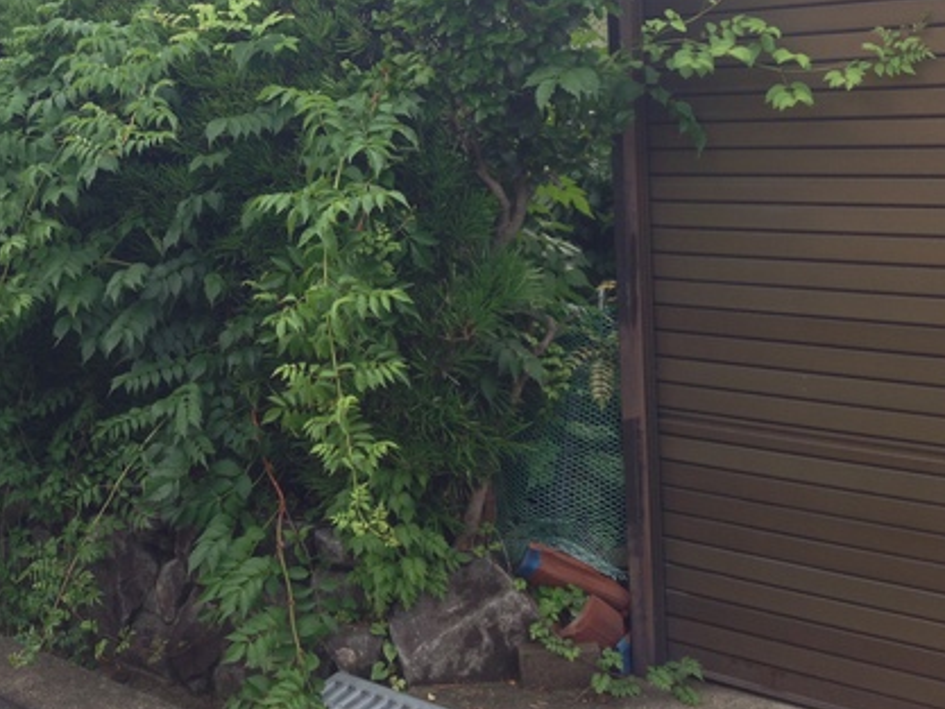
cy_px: 162
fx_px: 1447
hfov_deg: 35.3
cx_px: 224
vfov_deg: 27.1
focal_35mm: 53
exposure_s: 1/200
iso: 50
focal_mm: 4.13
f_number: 2.4
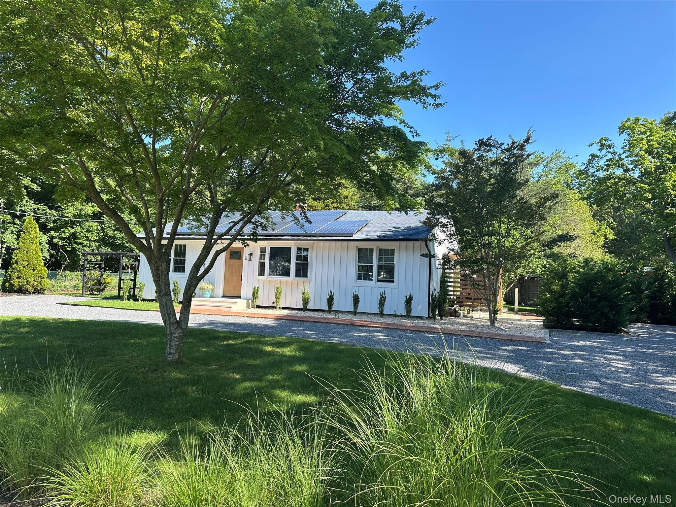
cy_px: 254
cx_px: 338
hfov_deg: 71.6
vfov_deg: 56.8
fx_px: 469
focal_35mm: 24
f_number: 1.78
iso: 80
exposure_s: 1/1183
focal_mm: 6.86
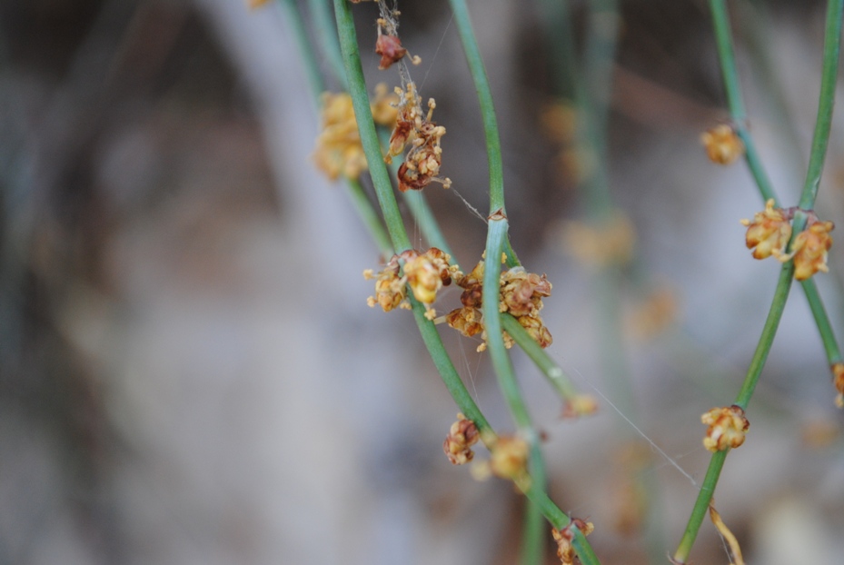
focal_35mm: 82
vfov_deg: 16.6
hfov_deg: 24.6
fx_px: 1937
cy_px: 282
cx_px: 422
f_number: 5.6
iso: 400
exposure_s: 1/40
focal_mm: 55
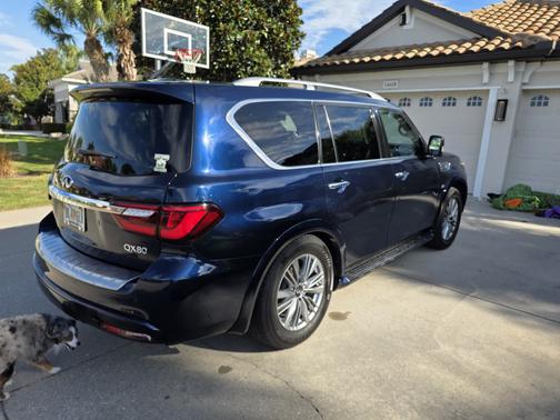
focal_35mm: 23
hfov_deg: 73.9
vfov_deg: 58.9
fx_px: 372
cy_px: 210
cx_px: 280
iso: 80
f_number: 1.7
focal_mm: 6.25
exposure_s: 1/2723
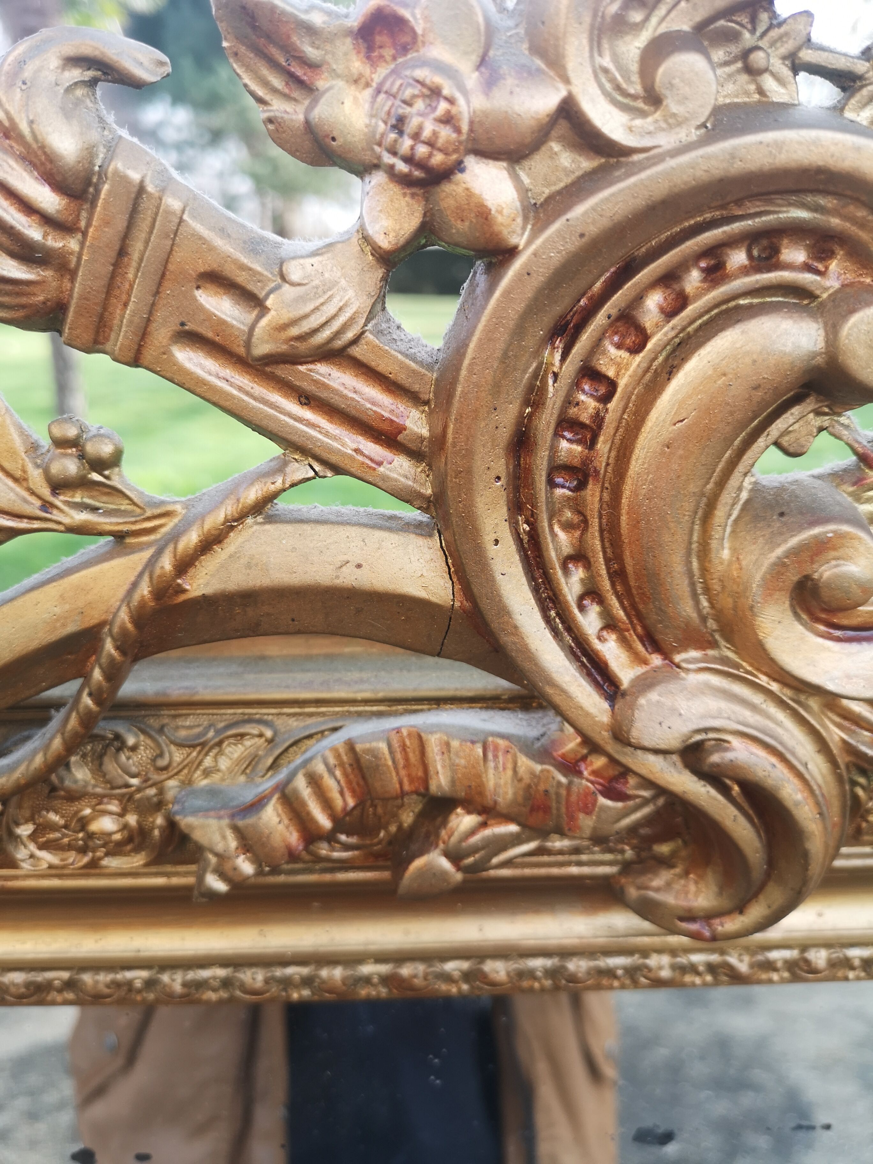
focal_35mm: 27
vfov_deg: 65.3
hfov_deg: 51.4
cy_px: 582
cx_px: 436
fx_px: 908
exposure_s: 1/160
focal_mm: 5.58
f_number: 1.8
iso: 50
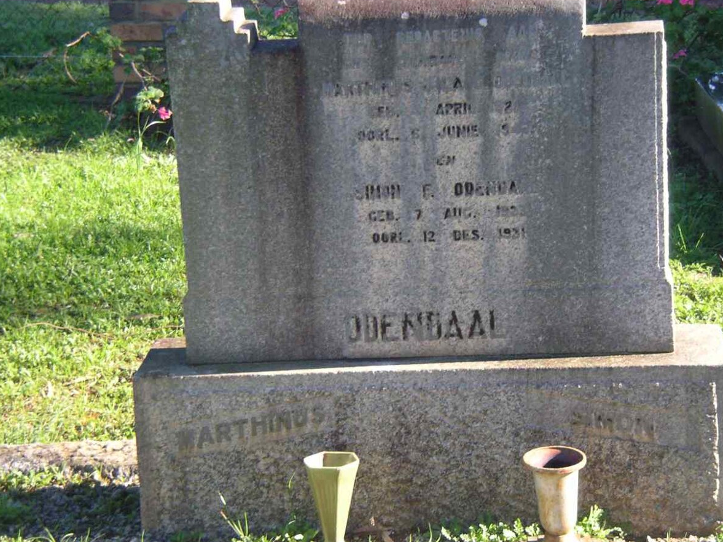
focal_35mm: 106
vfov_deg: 14.0
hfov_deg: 18.5
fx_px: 2214
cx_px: 366
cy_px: 267
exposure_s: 1/160
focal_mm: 16
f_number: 3.9
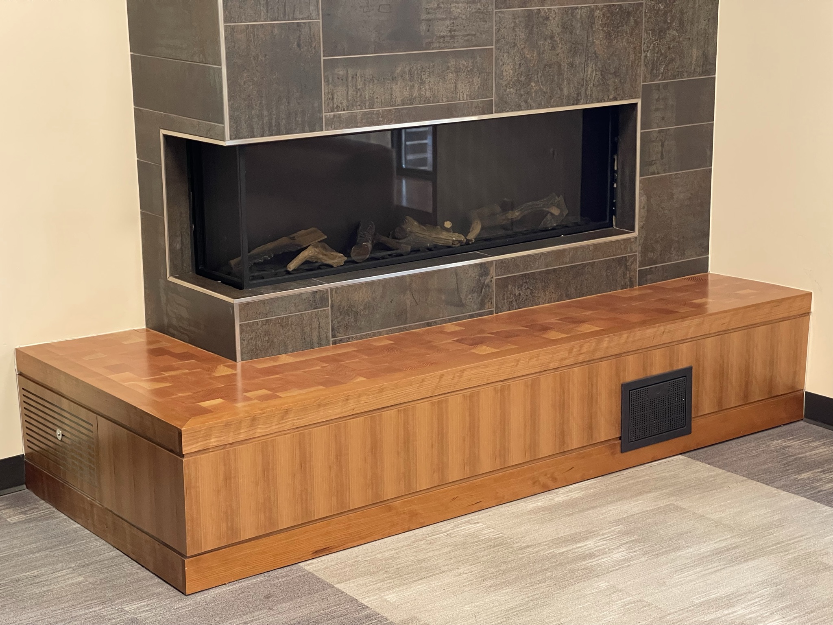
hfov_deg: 30.3
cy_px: 312
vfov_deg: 22.9
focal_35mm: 64
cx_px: 416
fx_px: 1540
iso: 500
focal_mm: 7.5
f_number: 2.2
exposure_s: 1/60
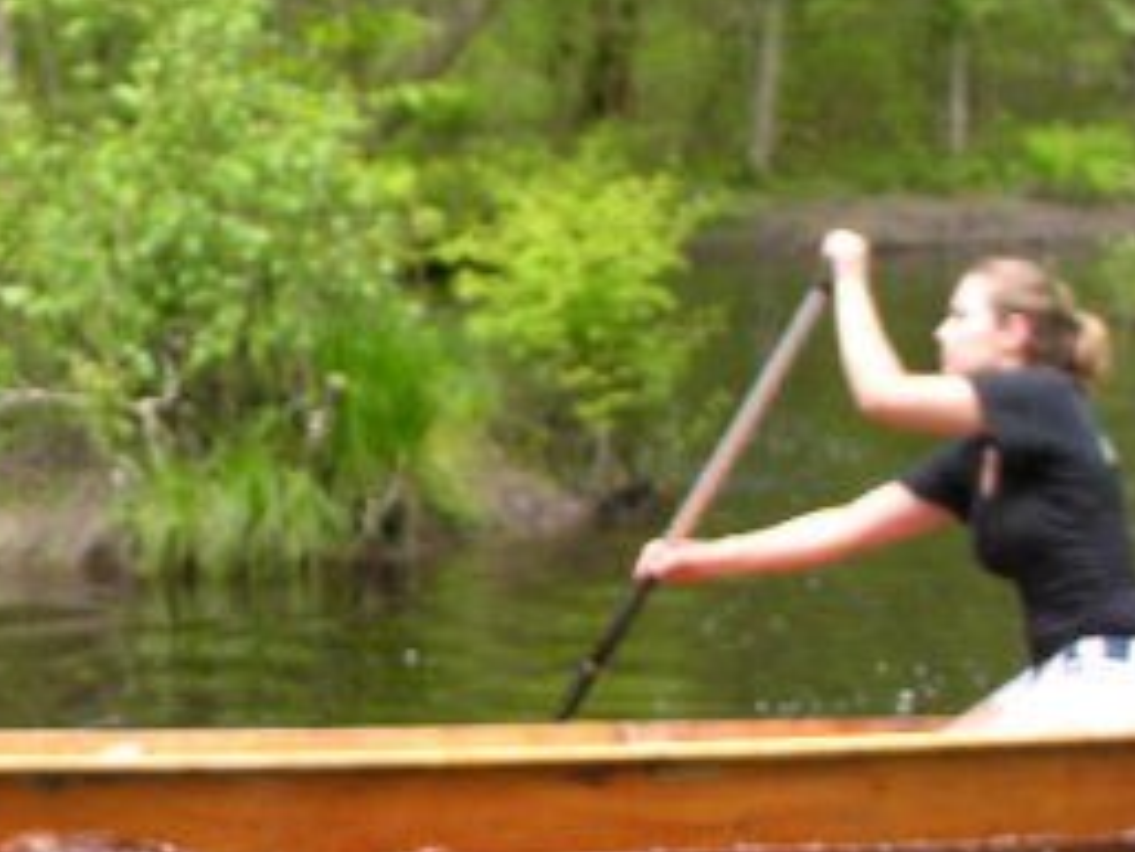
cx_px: 261
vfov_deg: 12.3
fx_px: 3936
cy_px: 728
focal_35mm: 120
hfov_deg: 16.3
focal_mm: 8.9
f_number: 2.8
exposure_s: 1/125
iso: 50
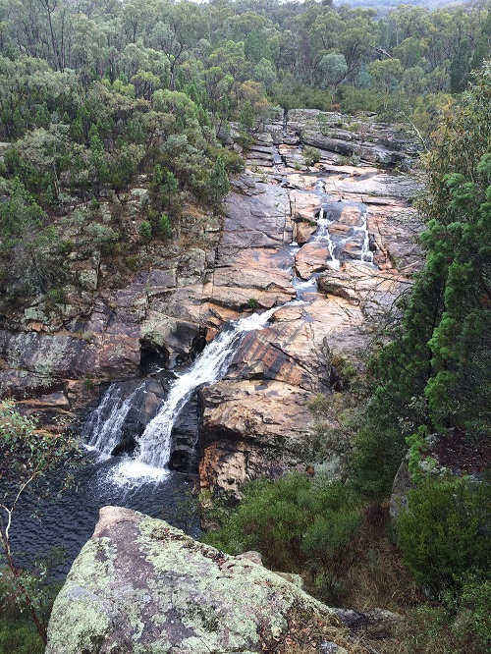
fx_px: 548
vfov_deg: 61.6
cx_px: 246
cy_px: 327
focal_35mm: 29
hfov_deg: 48.3
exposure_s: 1/194
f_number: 2.2
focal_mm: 4.15
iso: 32
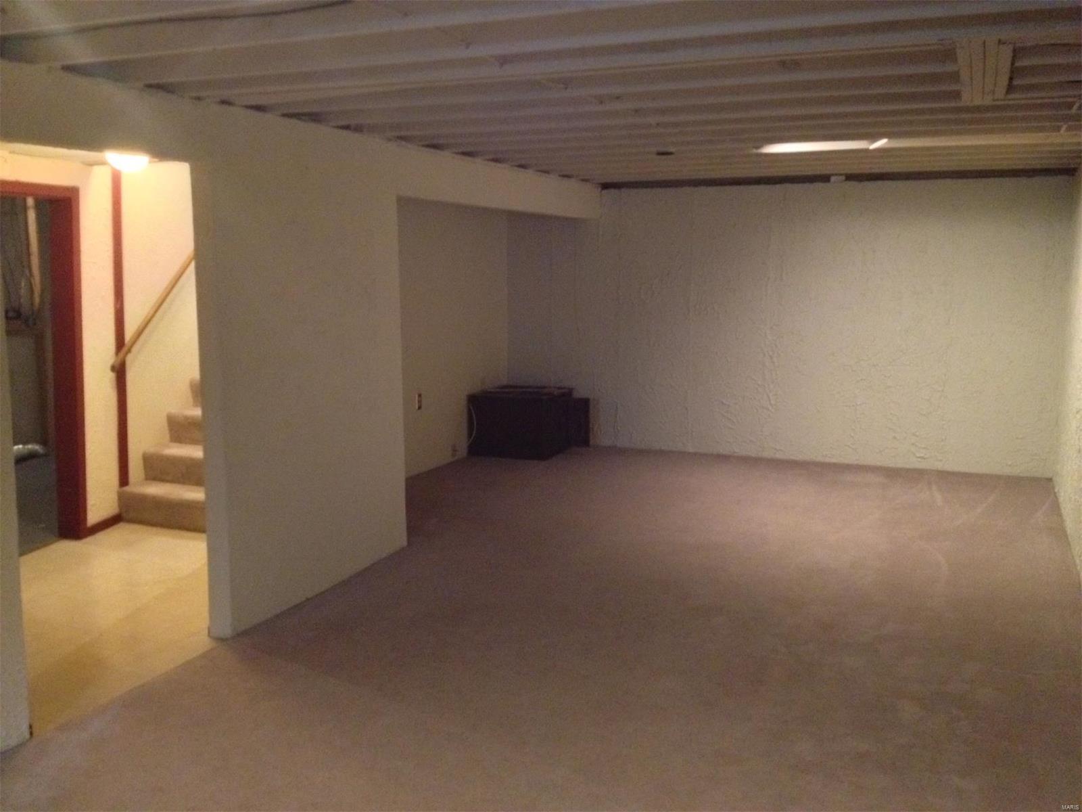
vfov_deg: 40.7
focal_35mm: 35
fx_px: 1094
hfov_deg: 52.6
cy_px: 406
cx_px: 541
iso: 800
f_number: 2.4
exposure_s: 1/15
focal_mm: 4.28
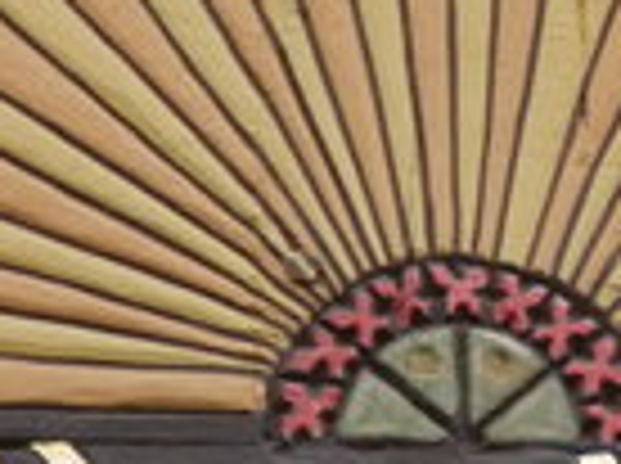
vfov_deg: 2.2
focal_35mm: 663
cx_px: 738
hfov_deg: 3.0
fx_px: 11873
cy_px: 169
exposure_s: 1/125
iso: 400
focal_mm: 30.2
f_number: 5.7
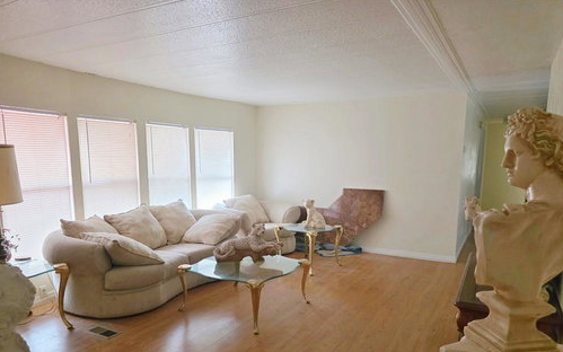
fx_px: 384
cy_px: 212
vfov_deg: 49.0
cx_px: 276
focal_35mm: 25
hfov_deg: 72.5
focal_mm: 6.3
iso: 800
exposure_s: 1/120
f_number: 1.7
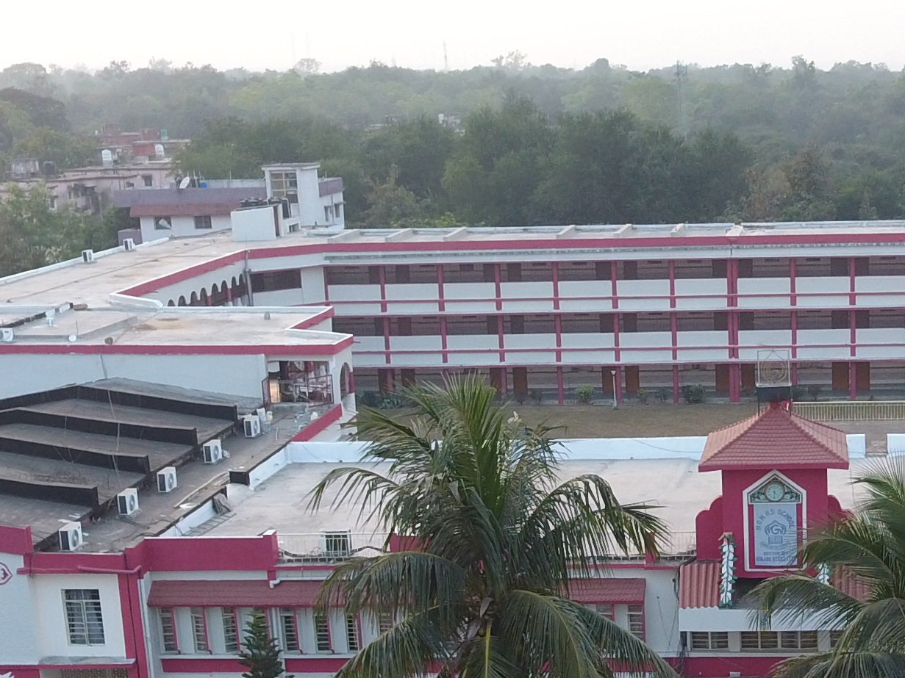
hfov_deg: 29.0
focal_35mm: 65
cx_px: 758
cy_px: 513
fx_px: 1699
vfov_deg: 22.4
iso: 131
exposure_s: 1/60
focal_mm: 3.61
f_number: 2.8
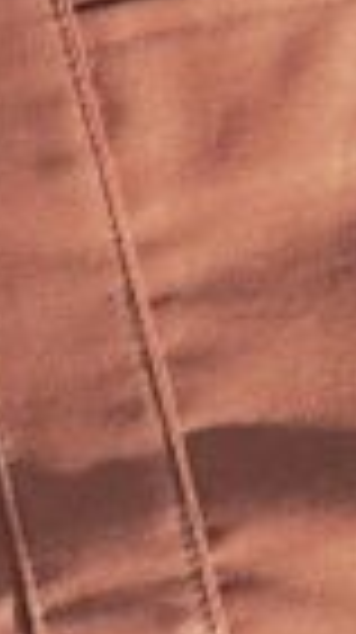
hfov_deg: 2.5
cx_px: 595
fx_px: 8012
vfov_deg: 4.5
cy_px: -148
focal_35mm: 476
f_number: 2.8
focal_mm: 9
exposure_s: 1/99
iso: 80
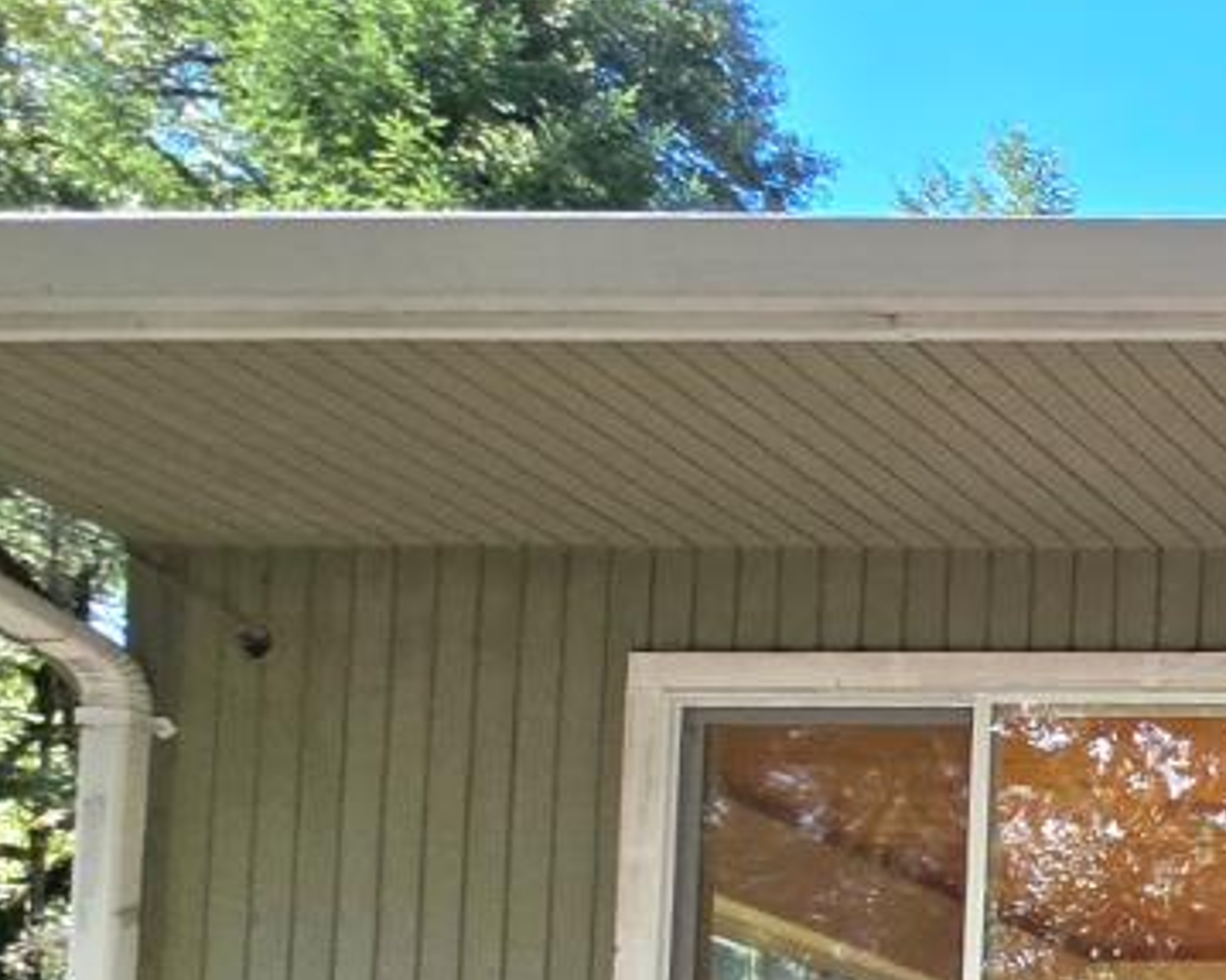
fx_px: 1923
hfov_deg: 20.0
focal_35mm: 53
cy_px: 1385
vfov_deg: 23.9
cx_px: 2391
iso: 50
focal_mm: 2.2
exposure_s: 1/476
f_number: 2.2
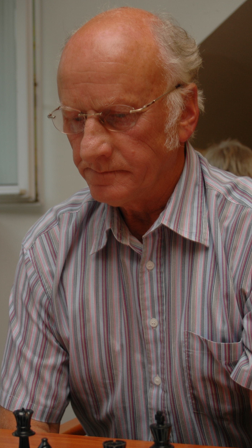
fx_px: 891
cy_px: 265
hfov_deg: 16.1
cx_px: 128
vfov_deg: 28.2
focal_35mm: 75
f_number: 5.3
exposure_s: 1/60
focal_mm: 40
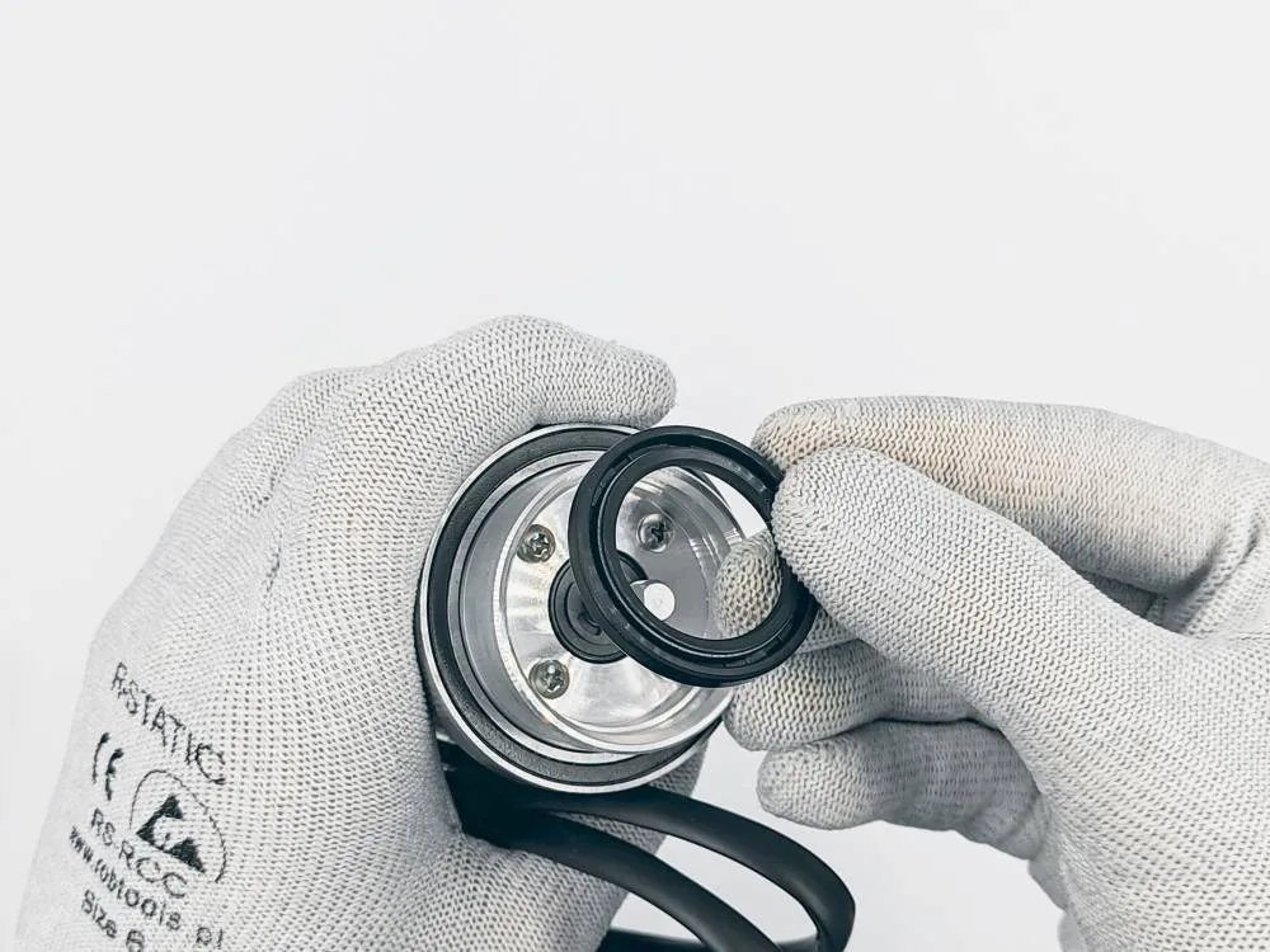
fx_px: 954
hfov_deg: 67.3
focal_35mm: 26
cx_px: 635
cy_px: 476
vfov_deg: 53.1
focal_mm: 4.74
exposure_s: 1/158
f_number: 1.79
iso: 100
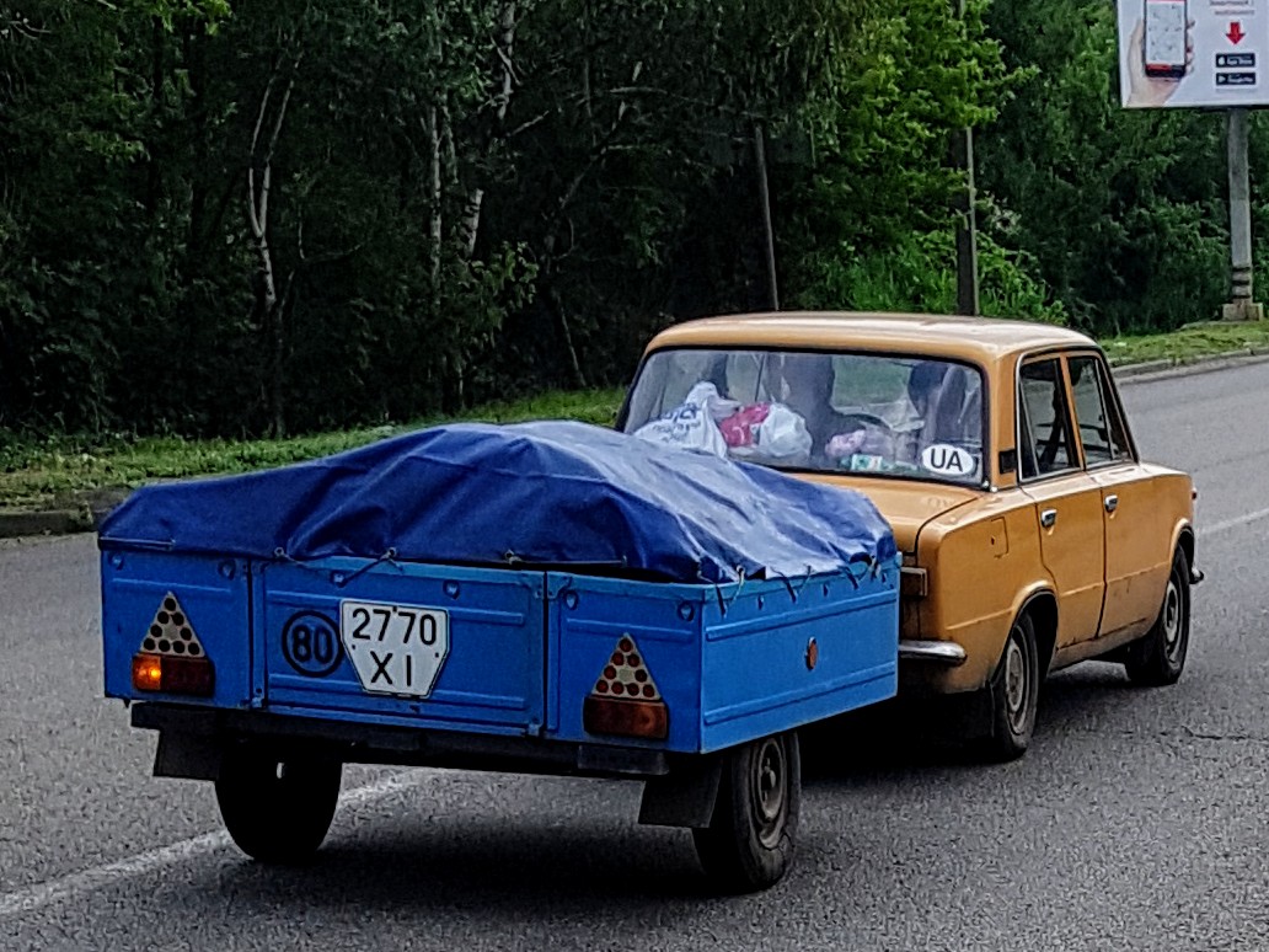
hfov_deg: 67.3
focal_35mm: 26
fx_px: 953
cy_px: 476
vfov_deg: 53.1
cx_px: 634
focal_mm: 4.2
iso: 50
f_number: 1.7
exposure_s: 1/2072
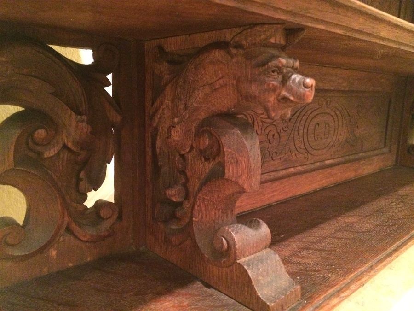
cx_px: 207
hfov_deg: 60.0
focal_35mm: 30
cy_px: 156
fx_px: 359
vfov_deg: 46.8
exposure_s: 1/15
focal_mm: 4.12
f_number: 2.2
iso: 800
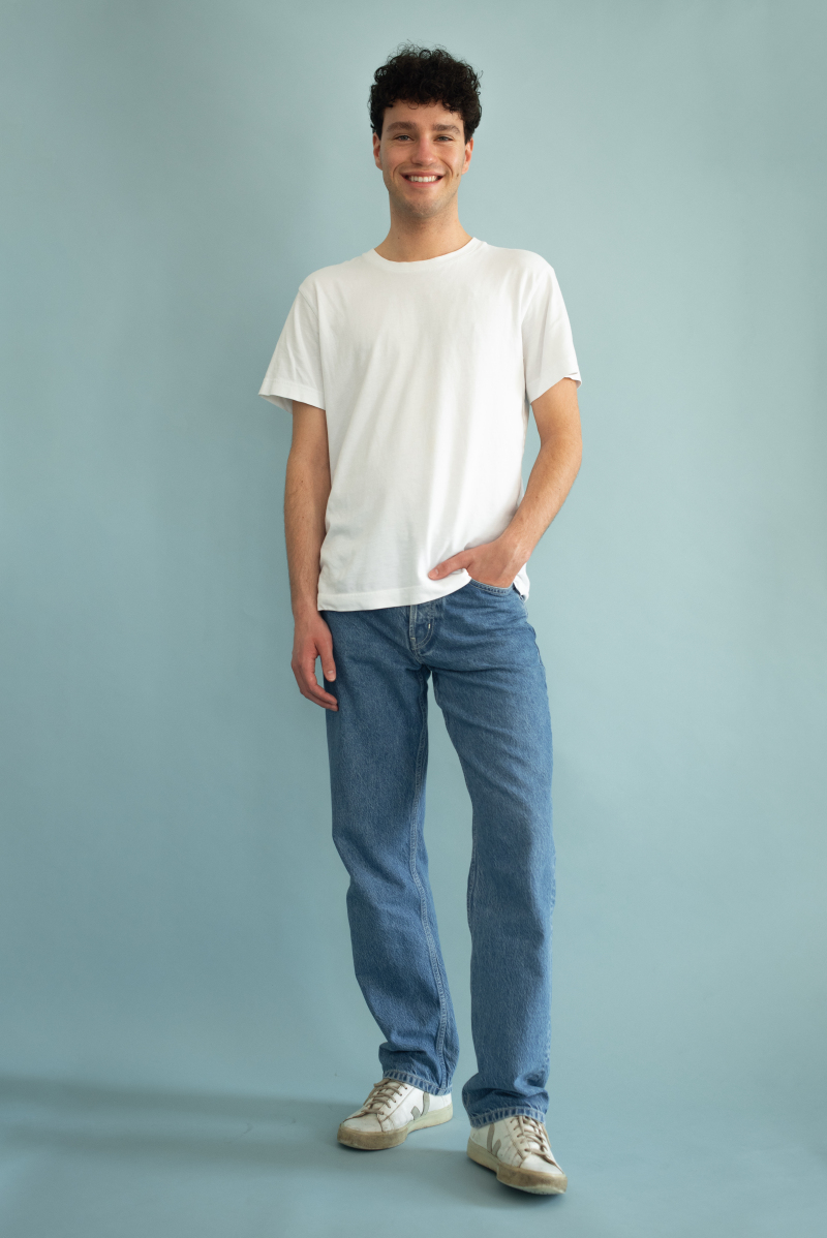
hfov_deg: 27.0
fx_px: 1721
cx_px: 414
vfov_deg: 39.6
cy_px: 619
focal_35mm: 50
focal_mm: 50
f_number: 3.2
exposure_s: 1/500
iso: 640
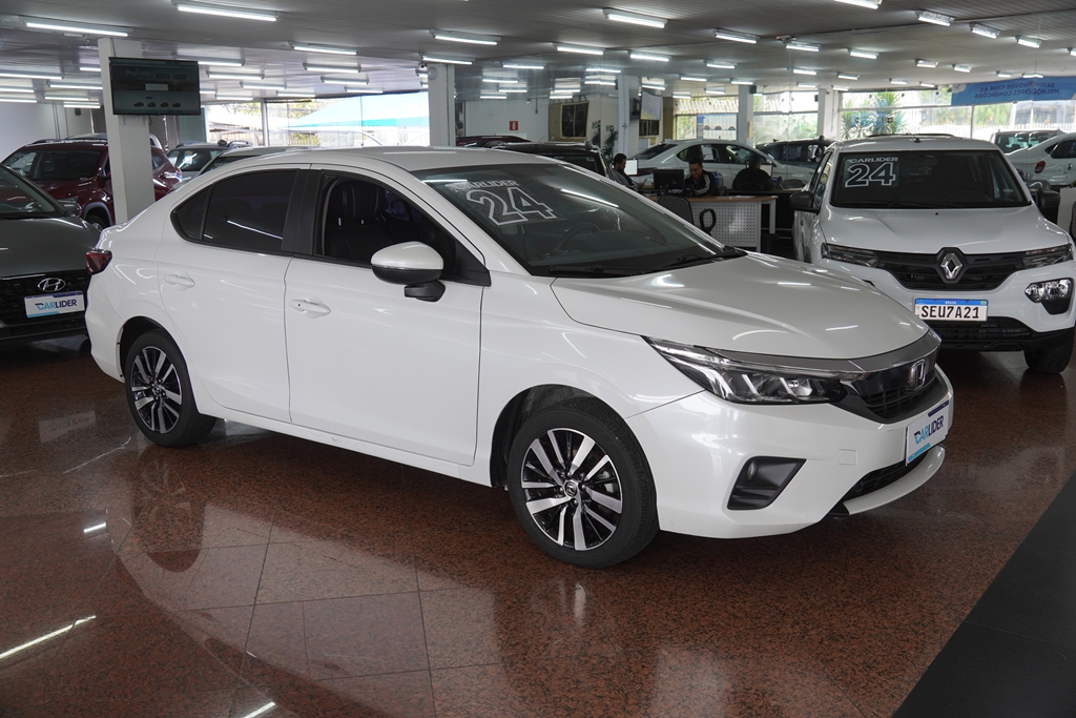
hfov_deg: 53.1
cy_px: 359
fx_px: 1076
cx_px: 538
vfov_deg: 36.9
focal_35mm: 36
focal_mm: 24
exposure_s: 1/60
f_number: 4
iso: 200
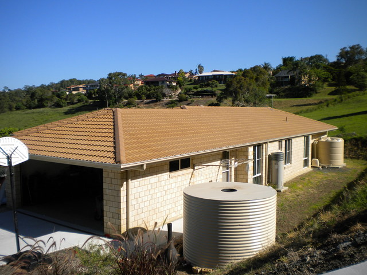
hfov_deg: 52.6
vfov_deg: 40.7
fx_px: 371
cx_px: 184
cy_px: 138
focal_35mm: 35
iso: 80
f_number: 4.6
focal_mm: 6.3
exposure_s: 1/900
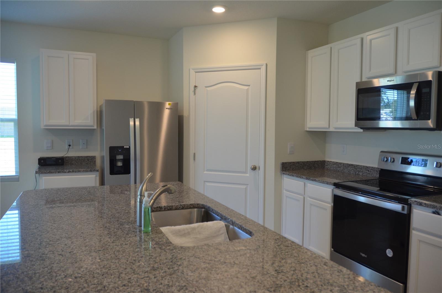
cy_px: 146
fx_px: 331
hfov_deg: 67.5
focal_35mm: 27
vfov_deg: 47.7
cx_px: 221
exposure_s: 1/125
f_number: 3.5
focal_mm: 18
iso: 720
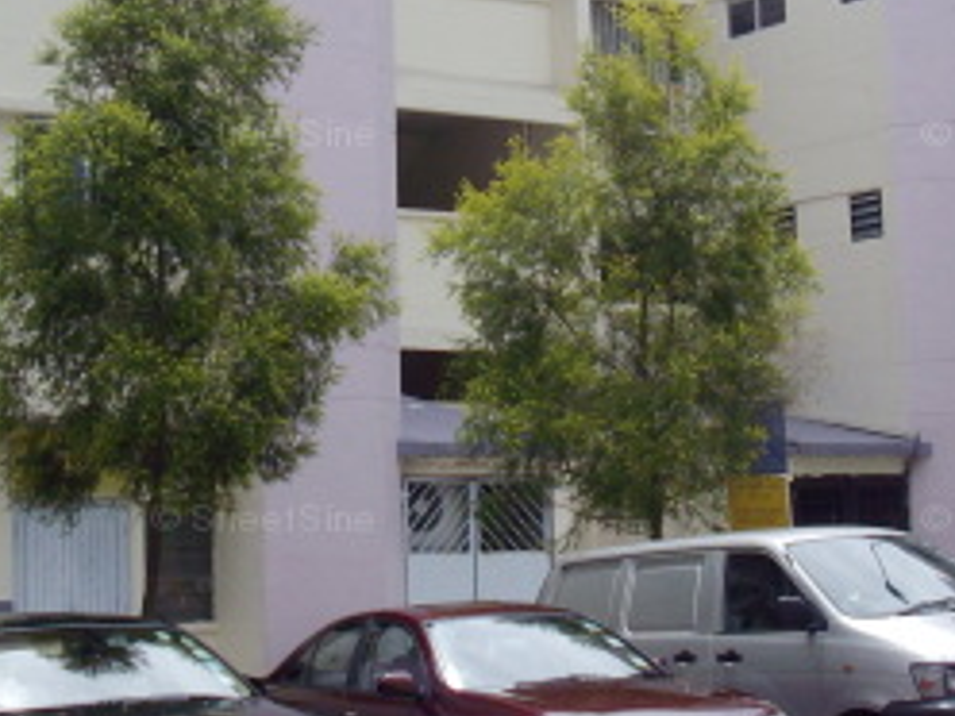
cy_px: 139
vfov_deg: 17.8
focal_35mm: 82
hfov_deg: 23.8
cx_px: 439
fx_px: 2262
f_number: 5.6
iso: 80
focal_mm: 6.2
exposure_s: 1/250
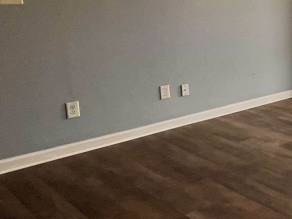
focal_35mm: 45
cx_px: 389
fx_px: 380
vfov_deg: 31.7
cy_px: 61
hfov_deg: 31.4
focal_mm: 1.57
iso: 64
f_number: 1.8
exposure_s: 1/99
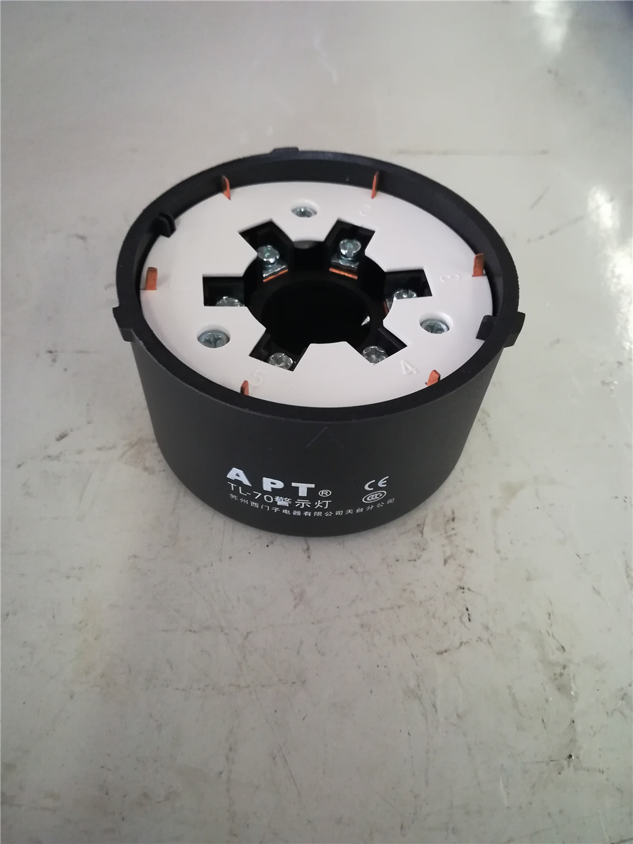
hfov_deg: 53.1
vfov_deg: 67.3
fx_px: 634
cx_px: 316
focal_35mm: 26
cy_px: 422
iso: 640
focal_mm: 3.83
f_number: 2.2
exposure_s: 1/15
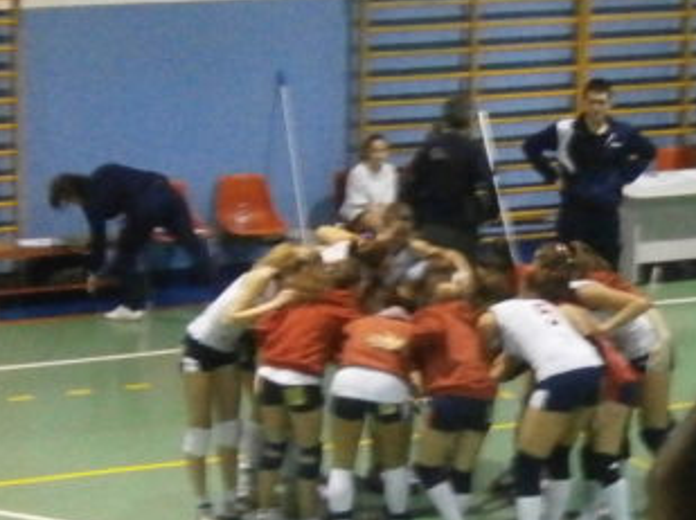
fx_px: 3133
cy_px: 383
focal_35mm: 156
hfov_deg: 12.6
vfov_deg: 9.5
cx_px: 559
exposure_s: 1/25
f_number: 3.4
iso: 800
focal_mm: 8.3
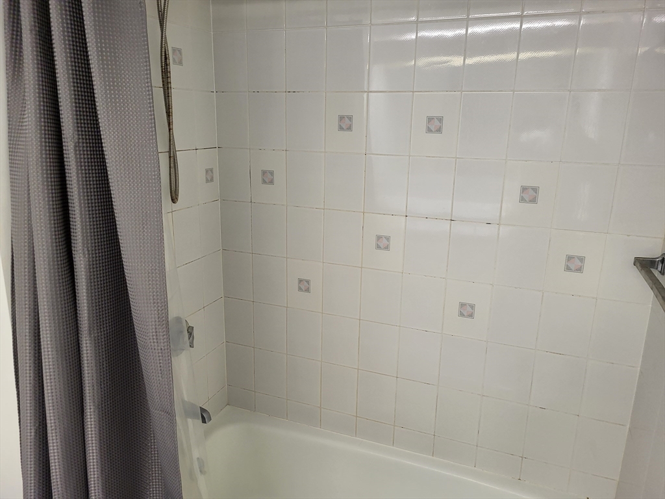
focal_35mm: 26
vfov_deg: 53.1
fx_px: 499
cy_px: 250
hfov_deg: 67.3
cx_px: 332
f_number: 1.8
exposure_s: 1/60
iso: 200
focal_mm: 5.4
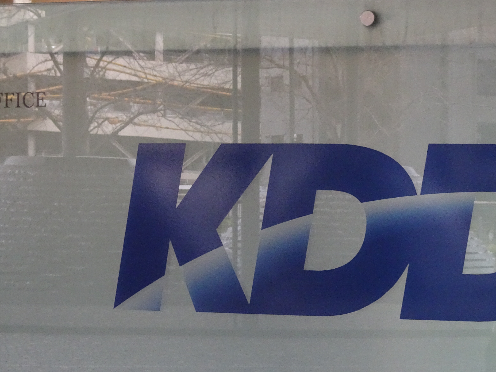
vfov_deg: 12.0
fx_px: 1762
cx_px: 326
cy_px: 255
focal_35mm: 123
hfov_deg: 16.0
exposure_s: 1/80
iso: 640
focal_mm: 13.26
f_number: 5
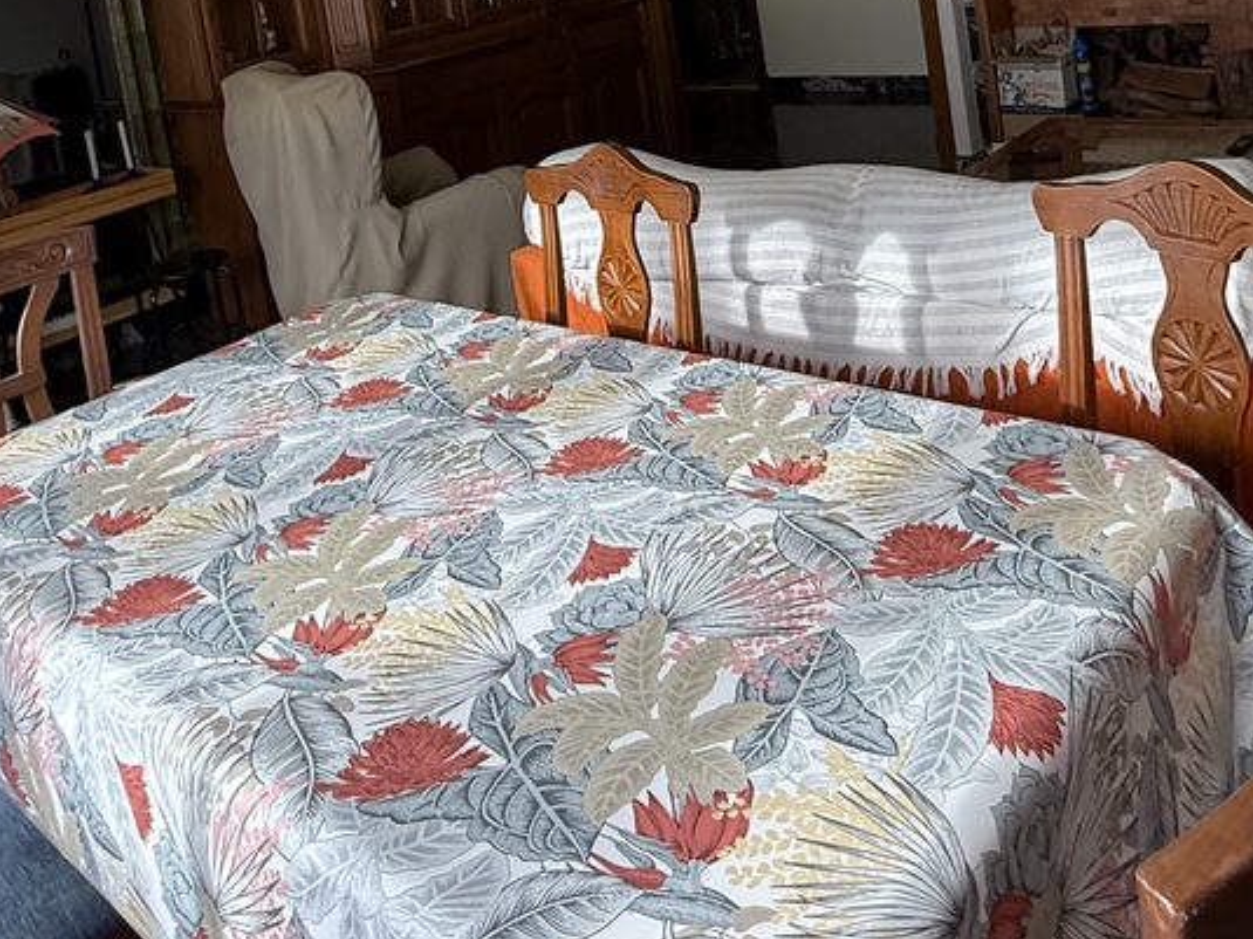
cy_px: -36
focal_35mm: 34
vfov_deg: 36.7
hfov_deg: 54.0
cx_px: 642
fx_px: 1230
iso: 160
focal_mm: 2.22
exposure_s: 1/100
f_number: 2.2
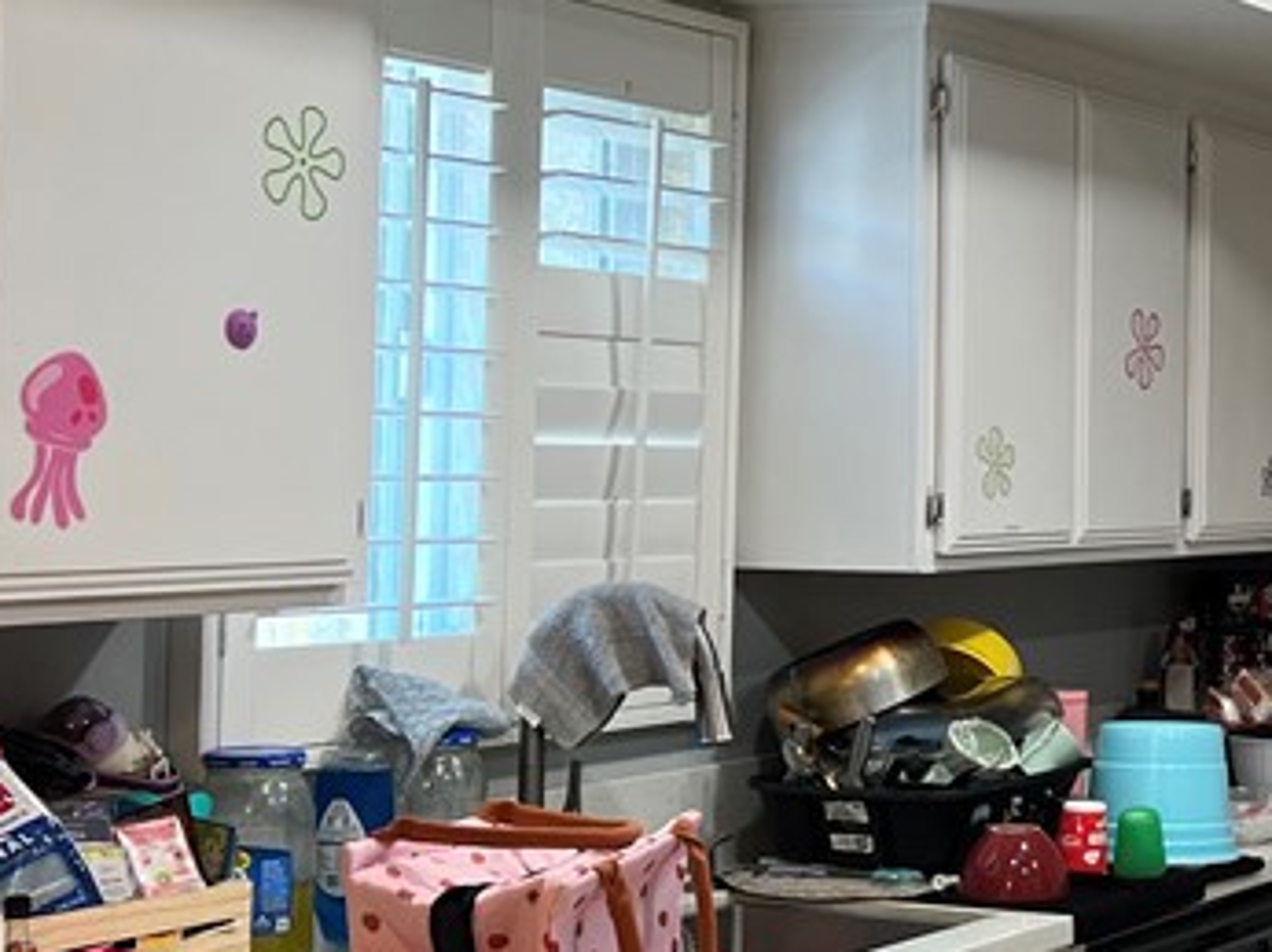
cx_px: 1485
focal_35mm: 77
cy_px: 456
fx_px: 2827
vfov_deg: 19.1
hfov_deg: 23.4
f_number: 1.5
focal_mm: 5.7
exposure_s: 1/120
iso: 100
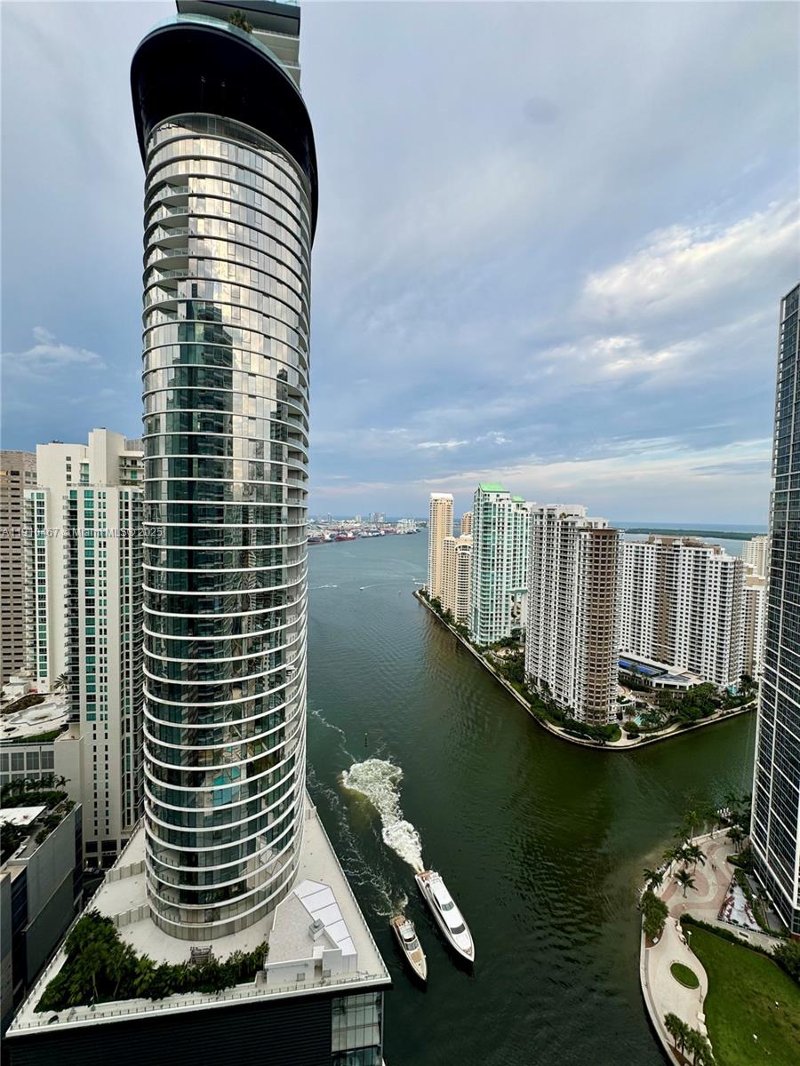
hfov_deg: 85.7
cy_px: 533
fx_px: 431
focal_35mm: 14
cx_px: 400
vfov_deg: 102.1
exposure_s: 1/293
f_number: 2.2
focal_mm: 2.22
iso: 40
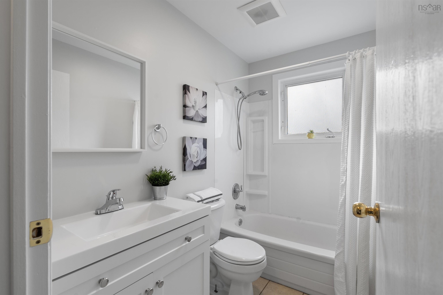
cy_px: 148
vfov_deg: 73.7
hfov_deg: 96.7
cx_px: 222
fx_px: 197
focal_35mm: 16
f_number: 8
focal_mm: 16
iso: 400
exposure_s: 1/25
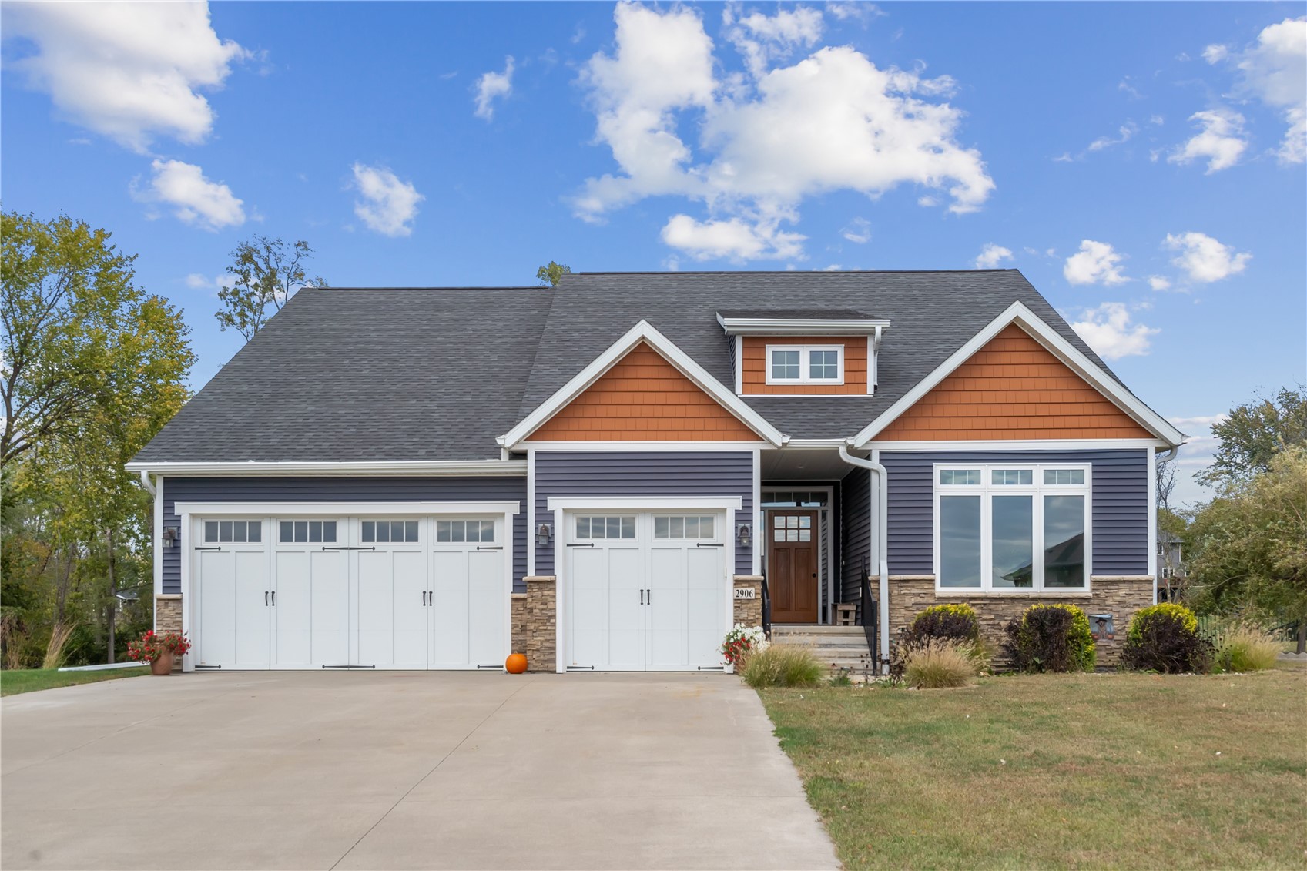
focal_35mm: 33
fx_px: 1198
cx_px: 654
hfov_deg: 57.2
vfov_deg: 40.0
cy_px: 436
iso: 400
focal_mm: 33
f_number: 9
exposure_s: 1/500
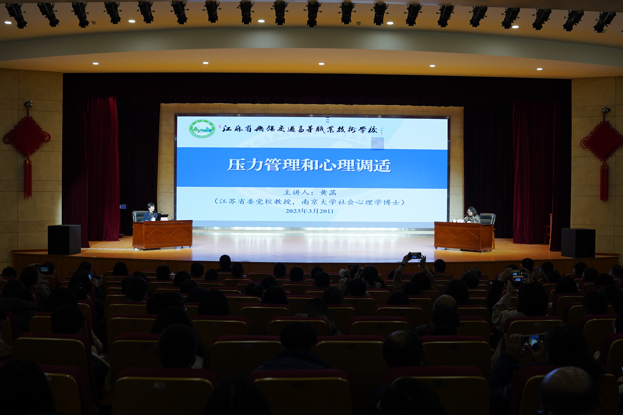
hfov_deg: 53.1
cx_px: 312
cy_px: 208
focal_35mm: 36
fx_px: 623
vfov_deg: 36.9
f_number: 4
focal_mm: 24
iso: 200
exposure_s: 1/60
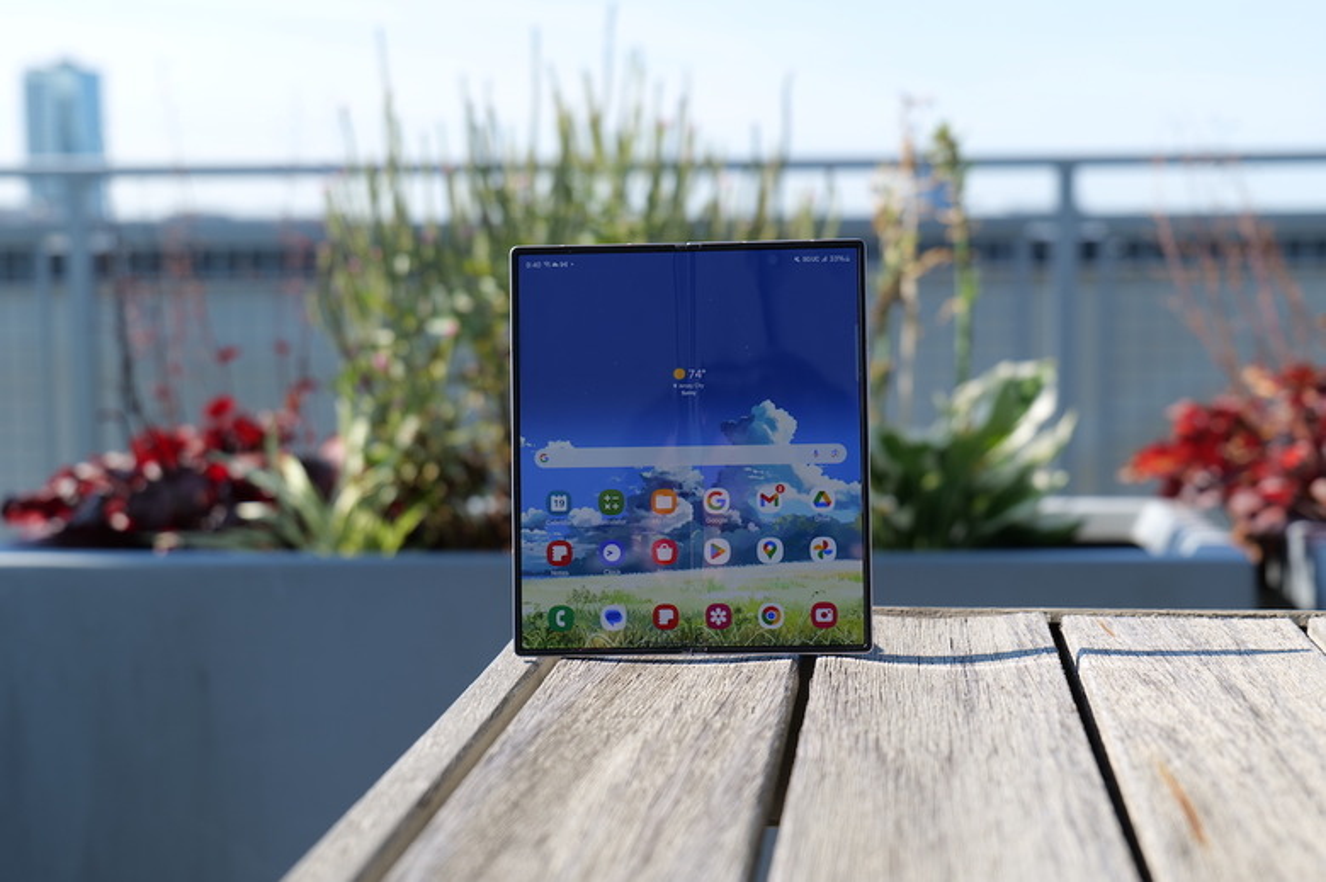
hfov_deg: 33.4
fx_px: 2209
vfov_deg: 22.6
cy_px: 441
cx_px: 663
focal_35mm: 60
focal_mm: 60
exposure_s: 1/250
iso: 125
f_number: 5.6
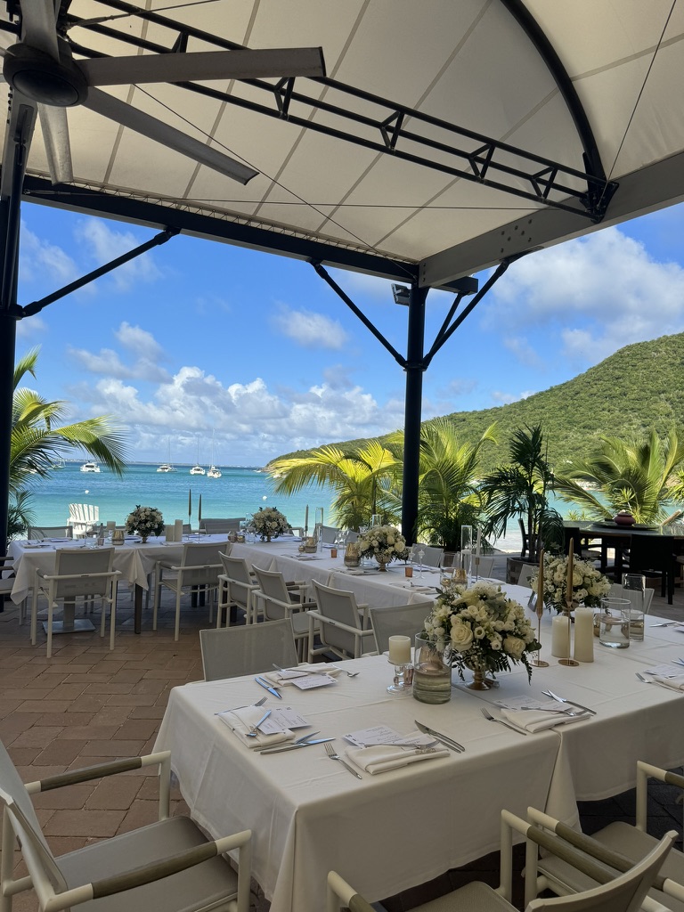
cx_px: 342
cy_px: 456
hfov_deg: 56.8
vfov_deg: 71.6
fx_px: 632
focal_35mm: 24
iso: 80
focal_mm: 6.86
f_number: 1.78
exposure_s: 1/4310
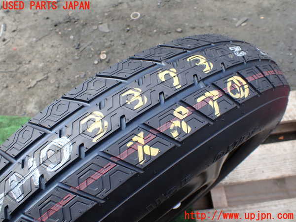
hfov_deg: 60.0
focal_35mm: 30
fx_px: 257
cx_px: 148
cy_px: 111
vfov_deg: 46.8
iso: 100
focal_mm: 5.4
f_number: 3.2
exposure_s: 1/250
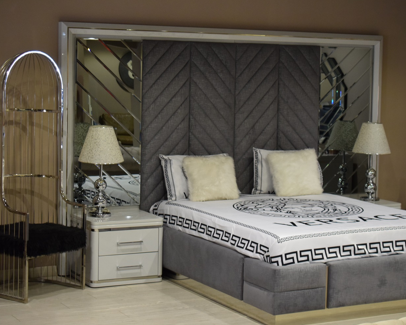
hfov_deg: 23.3
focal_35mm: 82
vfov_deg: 18.7
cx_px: 226
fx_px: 985
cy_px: 163
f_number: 5.3
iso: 1600
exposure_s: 1/60
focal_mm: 48
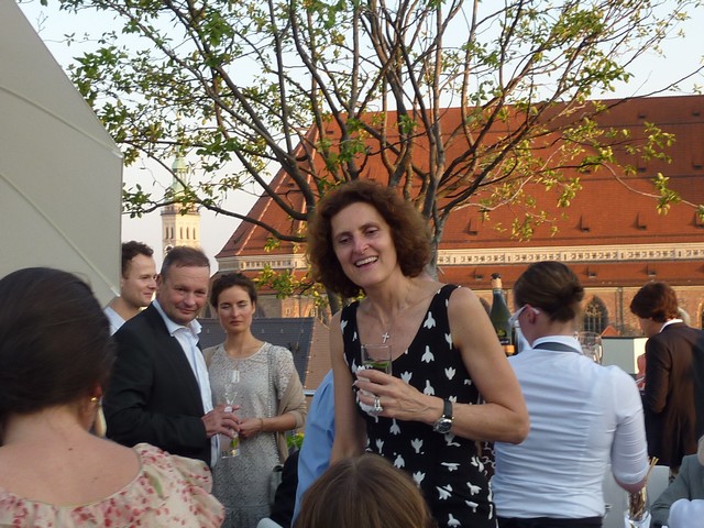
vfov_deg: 21.9
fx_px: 1363
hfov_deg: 29.0
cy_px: 264
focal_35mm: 67
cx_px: 352
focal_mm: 6.1
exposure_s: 1/80
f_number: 3.6
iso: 80
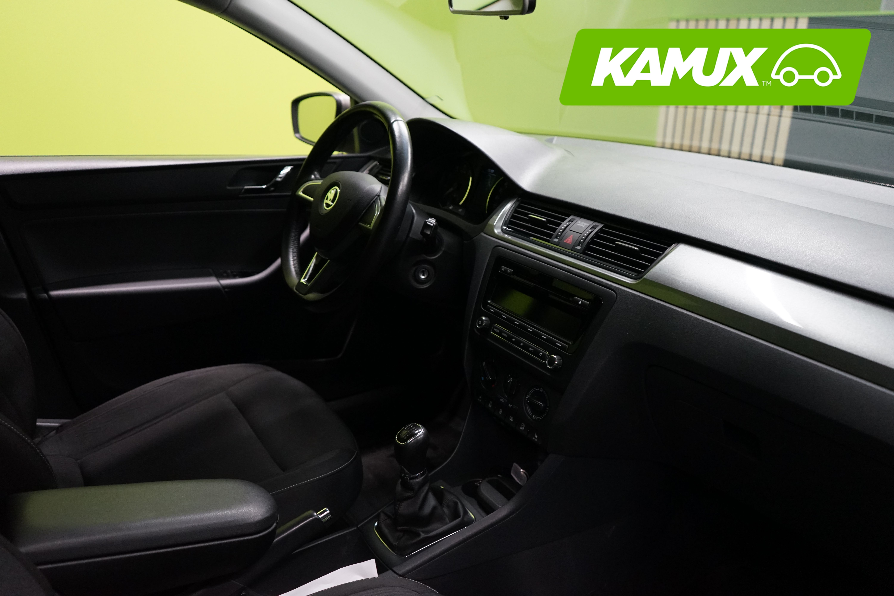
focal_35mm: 28
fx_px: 695
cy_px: 298
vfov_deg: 46.4
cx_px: 447
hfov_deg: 65.5
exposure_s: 1/50
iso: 2500
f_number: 3.5
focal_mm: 28
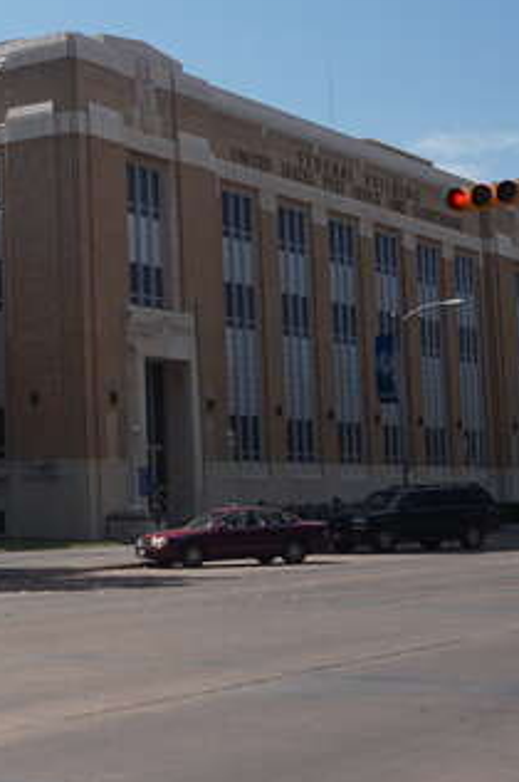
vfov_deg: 26.6
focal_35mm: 76
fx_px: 1647
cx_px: -213
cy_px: 303
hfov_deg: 16.6
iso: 100
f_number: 9
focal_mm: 20
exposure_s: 1/250
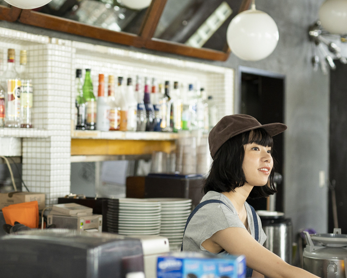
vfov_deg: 17.5
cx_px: 121
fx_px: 904
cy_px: 155
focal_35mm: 88
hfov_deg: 21.7
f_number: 2
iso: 800
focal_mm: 50
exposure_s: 1/200
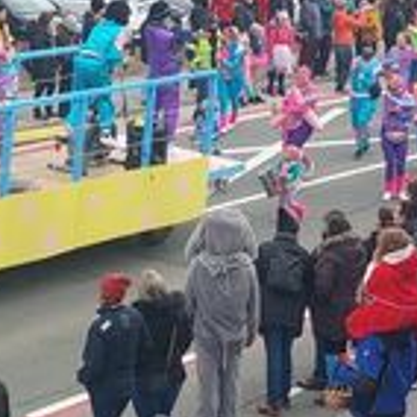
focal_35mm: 70
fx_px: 954
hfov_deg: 24.0
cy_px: 132
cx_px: 50
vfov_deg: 24.5
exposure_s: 1/491
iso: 40
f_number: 1.8
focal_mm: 5.23
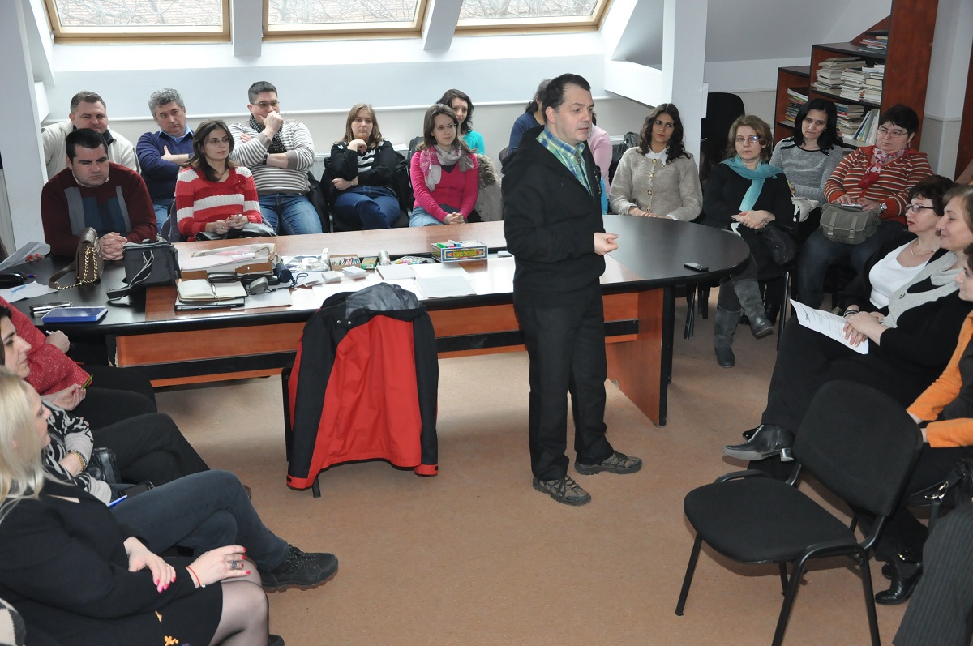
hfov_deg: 43.7
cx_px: 486
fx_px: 1215
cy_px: 323
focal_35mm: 45
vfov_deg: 29.8
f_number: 4.2
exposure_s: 1/200
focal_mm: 30
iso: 1600
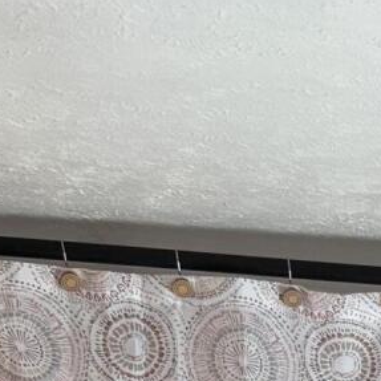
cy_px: 1089
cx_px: 913
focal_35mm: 160
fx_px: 1992
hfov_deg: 9.7
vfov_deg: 9.1
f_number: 1.6
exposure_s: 1/60
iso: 80
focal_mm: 5.96
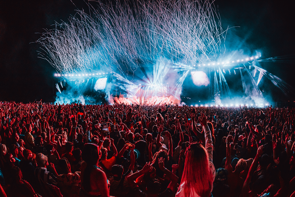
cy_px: 98
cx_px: 148
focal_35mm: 15
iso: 2000
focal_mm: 15
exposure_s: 1/200
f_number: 4.5
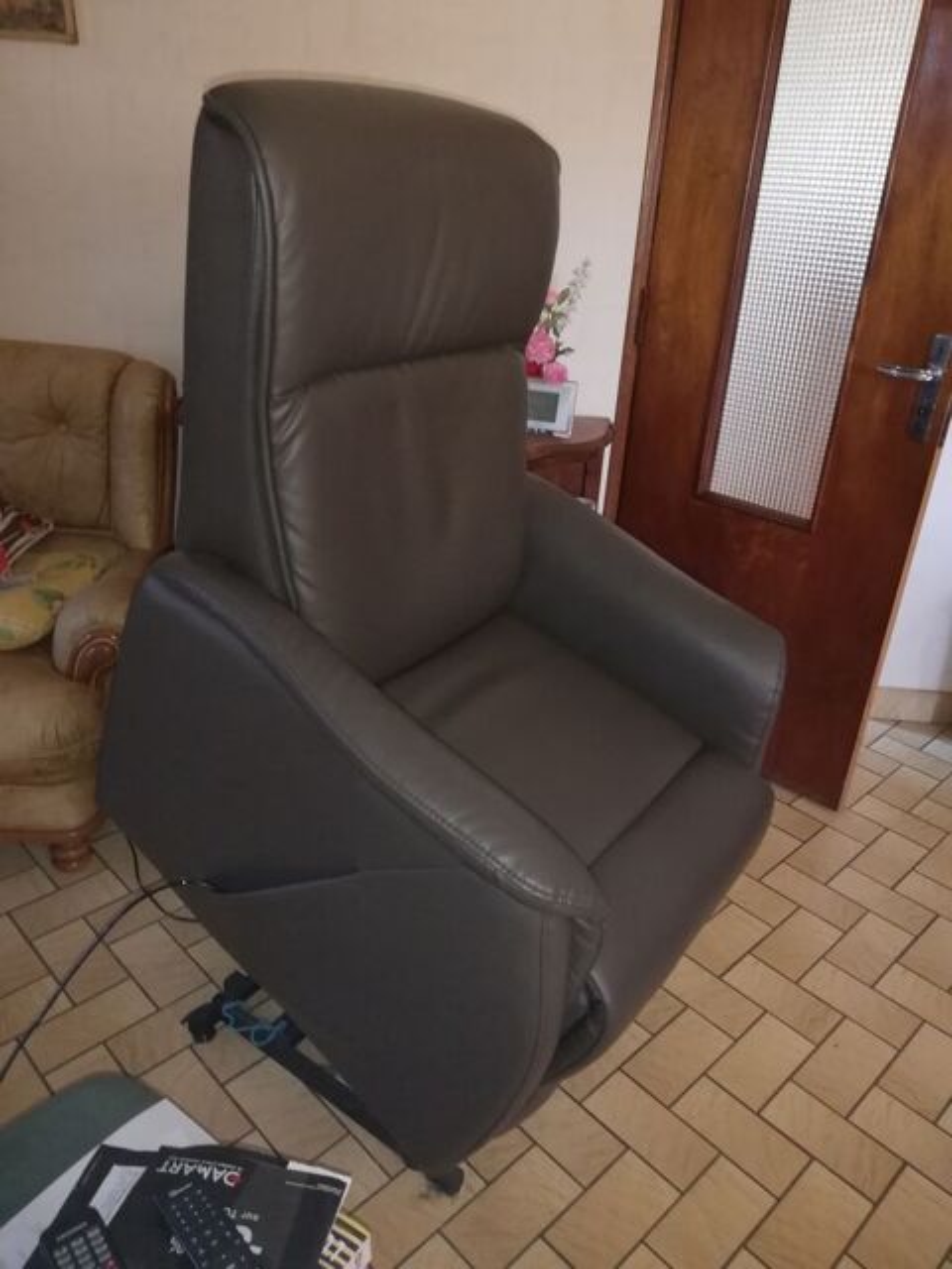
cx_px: 476
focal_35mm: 26
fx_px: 953
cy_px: 634
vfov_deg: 67.3
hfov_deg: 53.1
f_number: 2.2
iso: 500
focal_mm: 3.81
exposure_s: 1/25
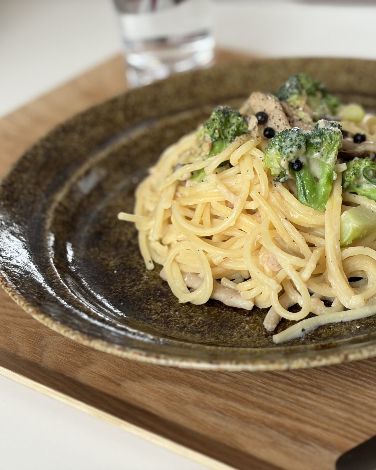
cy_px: 235
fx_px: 946
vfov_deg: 27.9
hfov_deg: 22.3
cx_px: 287
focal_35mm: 68
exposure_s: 1/60
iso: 50
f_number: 1.6
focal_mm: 5.96
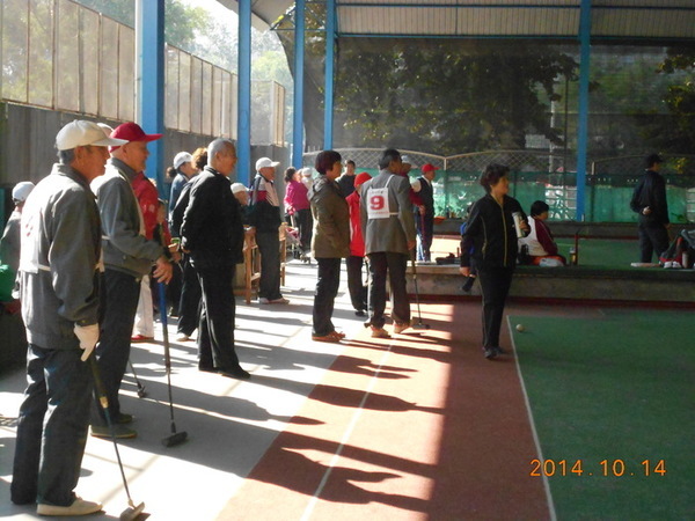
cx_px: 348
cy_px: 260
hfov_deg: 29.4
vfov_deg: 22.3
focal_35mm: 66
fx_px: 1325
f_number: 5.3
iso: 800
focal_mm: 11.6
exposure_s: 1/500
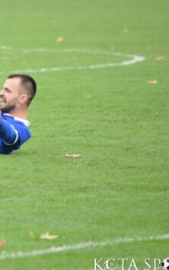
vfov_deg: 2.6
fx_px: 5996
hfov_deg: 1.6
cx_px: -40
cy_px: 116
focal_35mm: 814
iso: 3200
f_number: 5.6
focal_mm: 300
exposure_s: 1/800
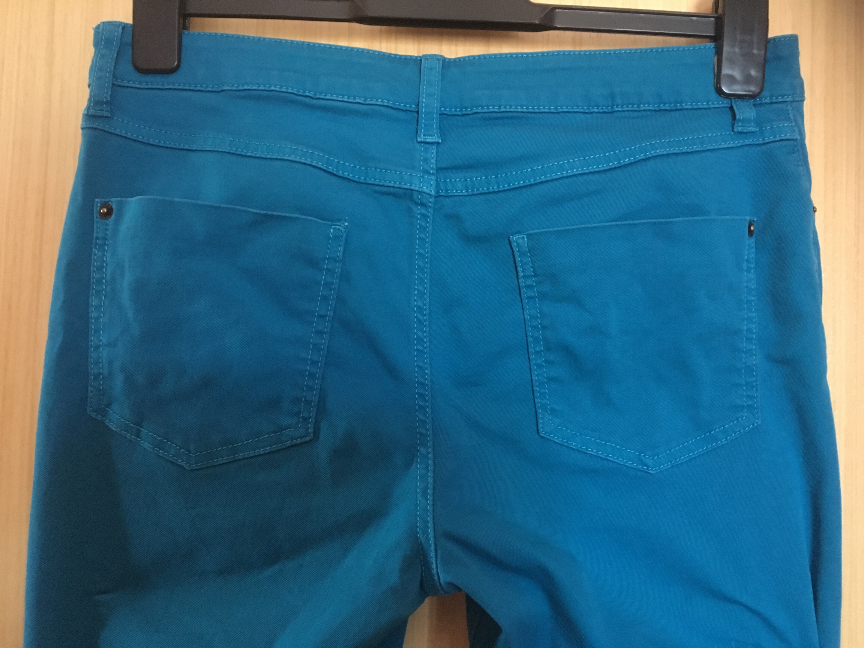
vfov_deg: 48.2
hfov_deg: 61.7
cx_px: 432
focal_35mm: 29
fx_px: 724
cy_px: 324
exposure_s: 1/17
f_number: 2.2
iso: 400
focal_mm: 4.15
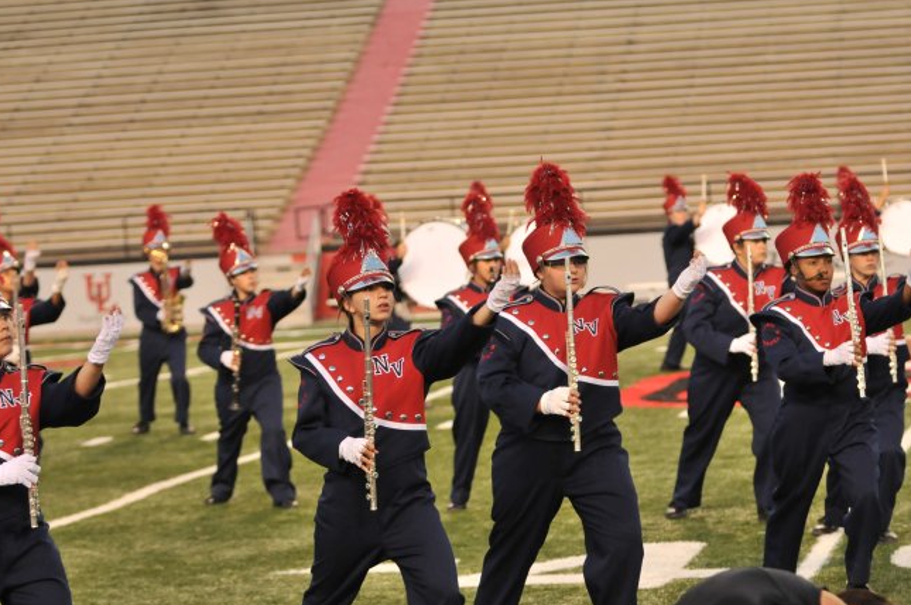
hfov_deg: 14.7
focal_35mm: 140
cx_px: 506
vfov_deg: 9.8
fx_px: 3528
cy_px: 331
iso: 800
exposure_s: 1/400
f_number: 2.8
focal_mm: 75
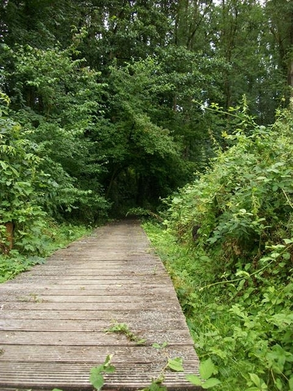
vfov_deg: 56.8
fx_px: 361
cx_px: 146
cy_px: 196
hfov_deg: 44.2
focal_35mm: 32
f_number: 2.9
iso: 80
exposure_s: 1/250
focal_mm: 5.7
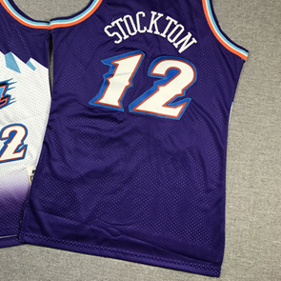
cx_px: 55
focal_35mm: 42
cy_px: 113
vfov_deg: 39.9
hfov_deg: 38.5
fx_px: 386
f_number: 1.8
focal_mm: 3.99
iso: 32
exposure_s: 1/100
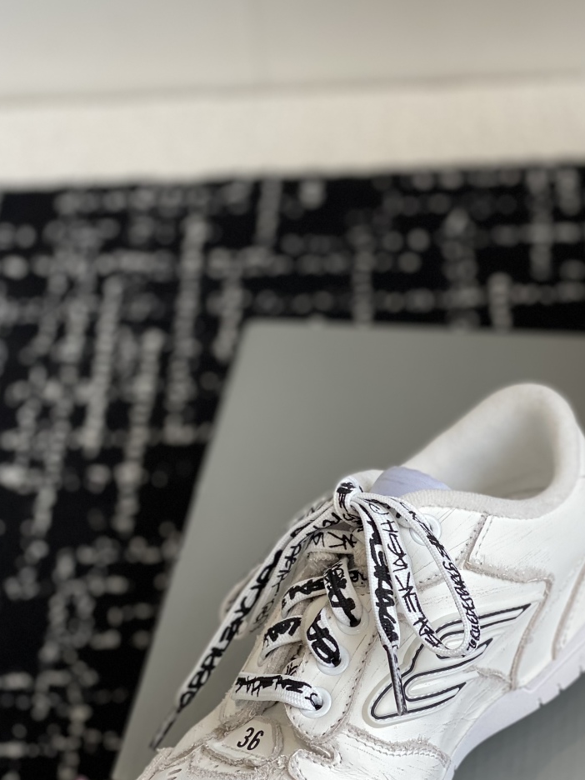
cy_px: 466
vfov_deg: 24.4
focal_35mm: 80
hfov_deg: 18.3
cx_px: 418
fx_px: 1803
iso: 20
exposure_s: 1/318
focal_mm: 6
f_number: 2
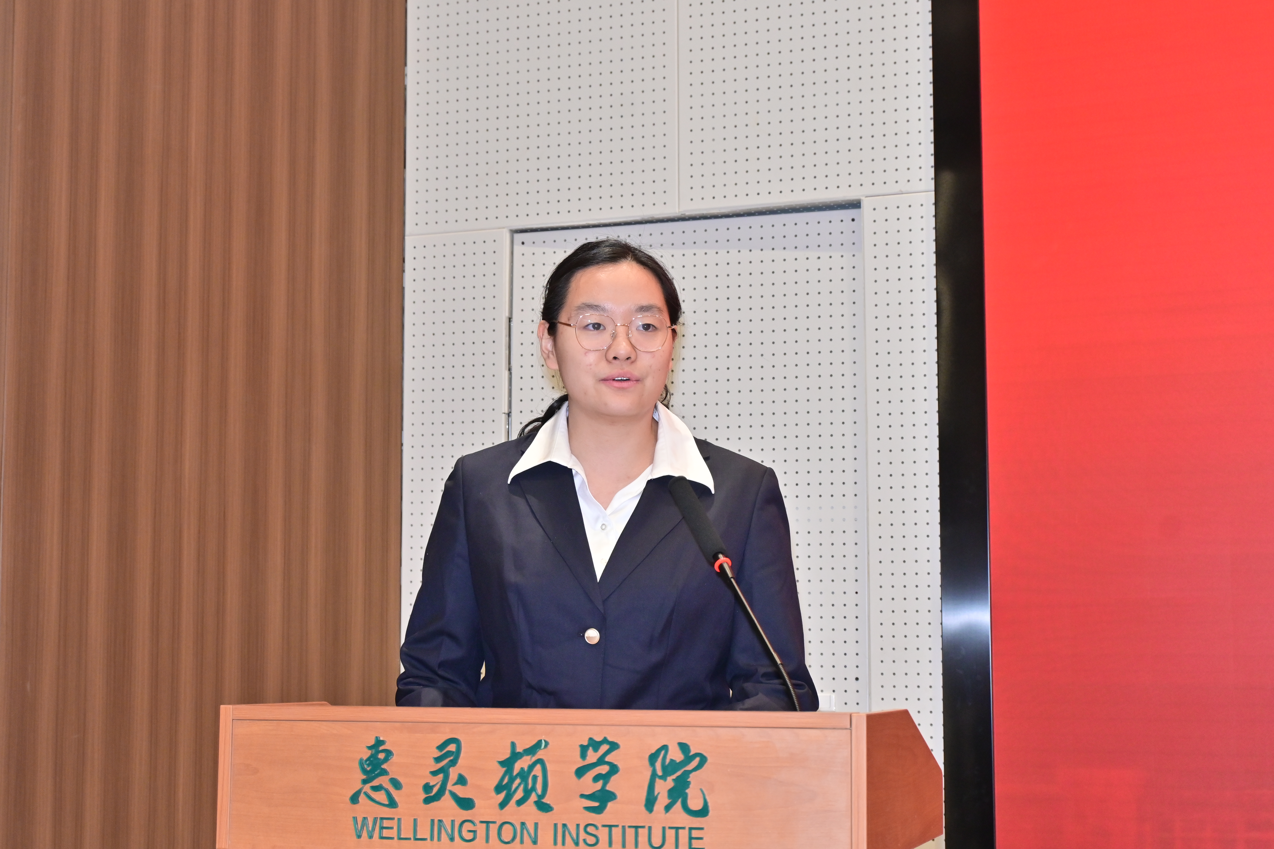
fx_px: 1964
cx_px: 637
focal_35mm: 56
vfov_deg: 24.4
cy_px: 424
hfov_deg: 35.9
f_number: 6.3
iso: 800
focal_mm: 37
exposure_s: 1/100
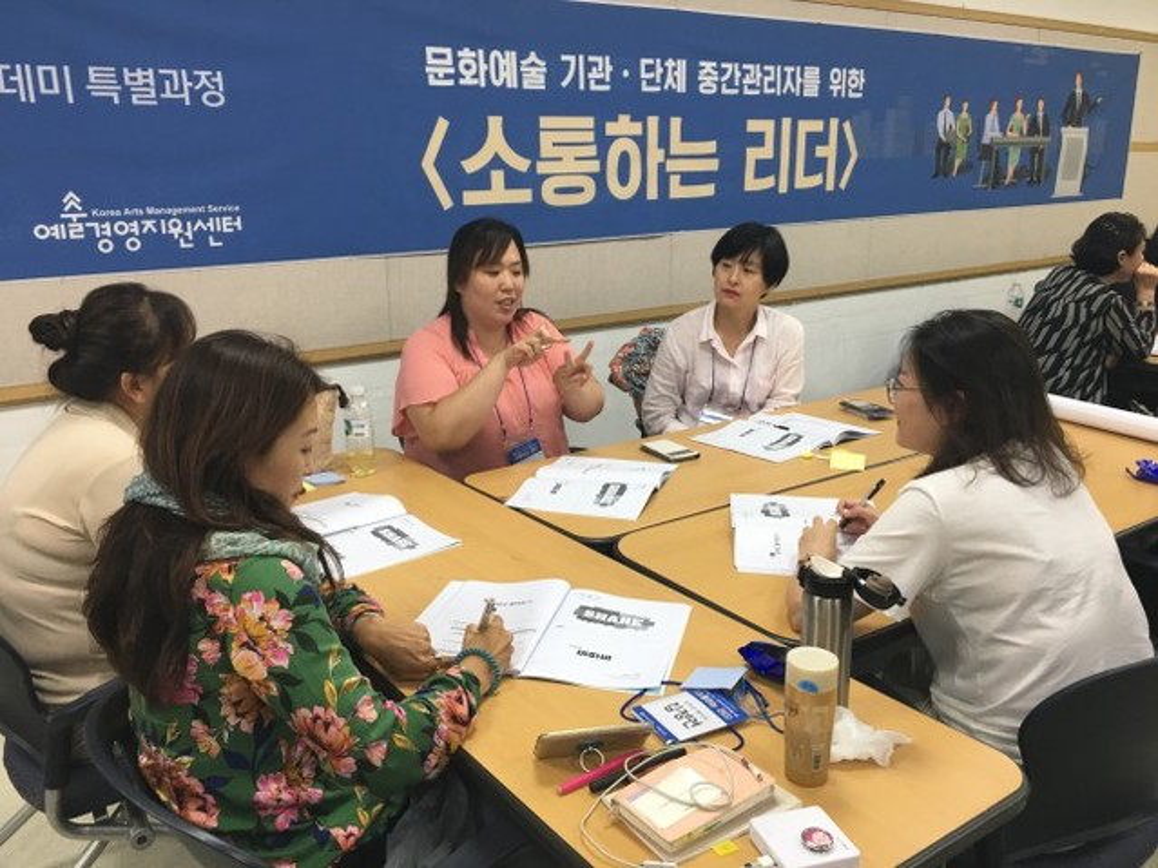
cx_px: 579
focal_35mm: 29
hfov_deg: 61.7
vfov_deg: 48.2
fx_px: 970
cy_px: 434
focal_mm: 4.15
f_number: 2.2
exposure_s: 1/30
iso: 32
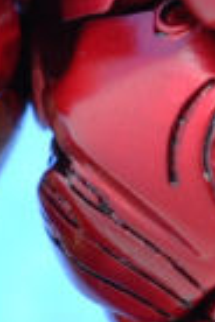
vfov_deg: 4.6
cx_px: 330
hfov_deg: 3.1
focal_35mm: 444
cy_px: 182
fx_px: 3977
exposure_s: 1/60
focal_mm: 40
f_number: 4
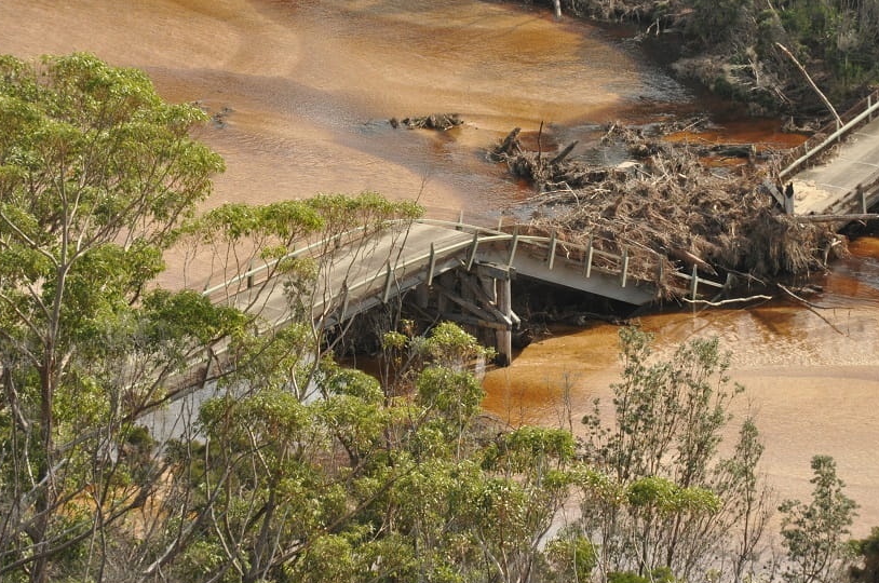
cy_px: 210
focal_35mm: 221
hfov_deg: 9.3
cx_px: 567
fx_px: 5380
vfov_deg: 6.2
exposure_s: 1/1000
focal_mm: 105
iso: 800
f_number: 8
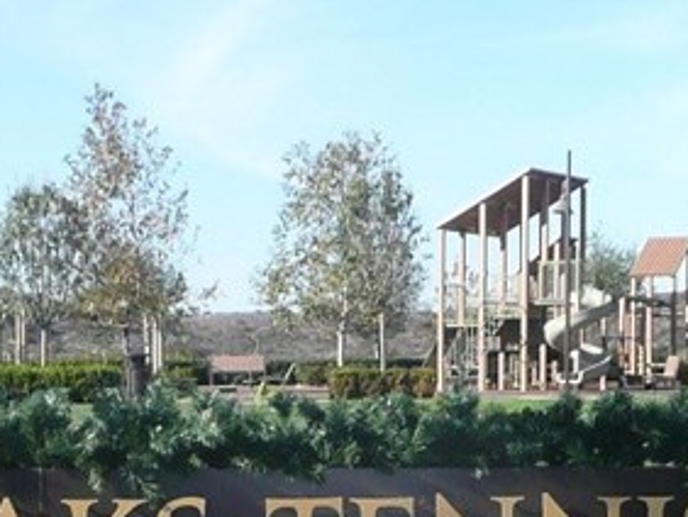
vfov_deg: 12.3
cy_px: 727
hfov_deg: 16.9
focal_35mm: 116
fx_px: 2307
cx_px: 471
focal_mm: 4.6
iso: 100
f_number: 3.3
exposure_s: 1/500
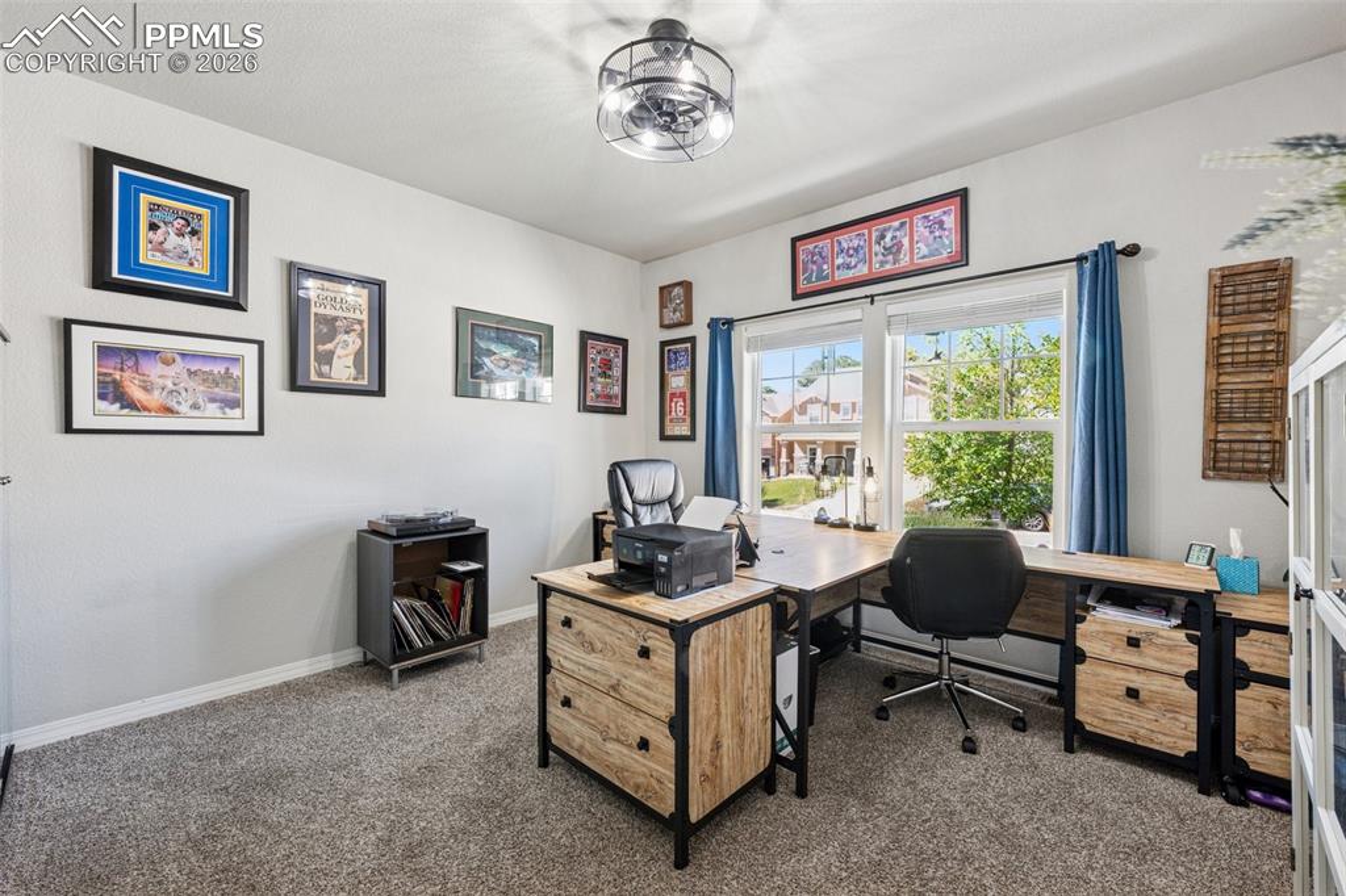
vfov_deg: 77.3
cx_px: 673
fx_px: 561
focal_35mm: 15
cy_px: 448
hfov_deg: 100.4
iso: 800
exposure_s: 1/8
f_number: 11
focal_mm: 15
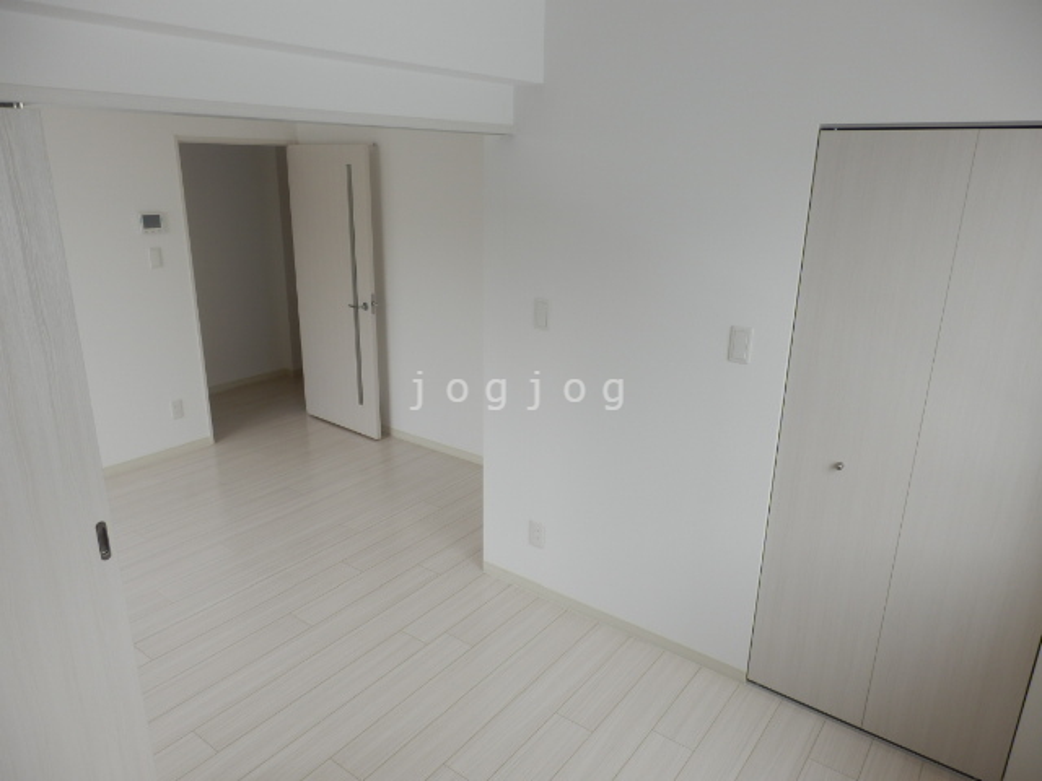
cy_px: 390
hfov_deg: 71.6
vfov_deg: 56.8
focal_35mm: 24
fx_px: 722
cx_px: 521
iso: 80
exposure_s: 1/80
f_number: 3
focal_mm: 4.2
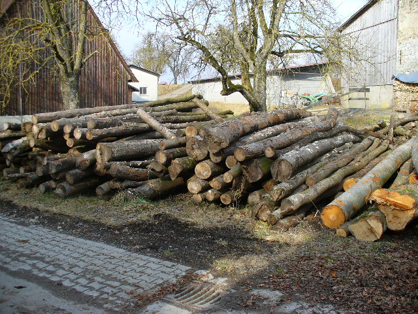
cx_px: 209
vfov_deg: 38.7
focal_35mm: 37
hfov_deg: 50.1
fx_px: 447
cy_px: 157
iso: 64
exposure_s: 1/320
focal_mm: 6.1
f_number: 2.8
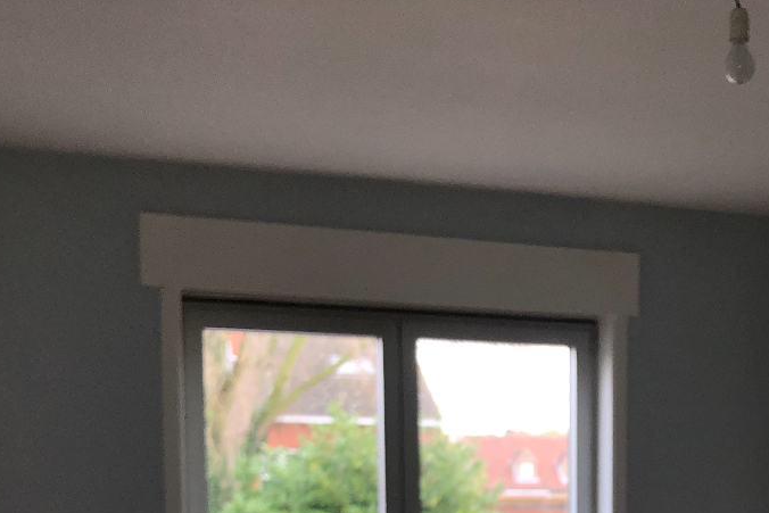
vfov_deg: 20.6
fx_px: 1325
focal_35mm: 62
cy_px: 606
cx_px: 640
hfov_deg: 31.3
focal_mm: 3.99
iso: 32
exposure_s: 1/90
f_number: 1.8
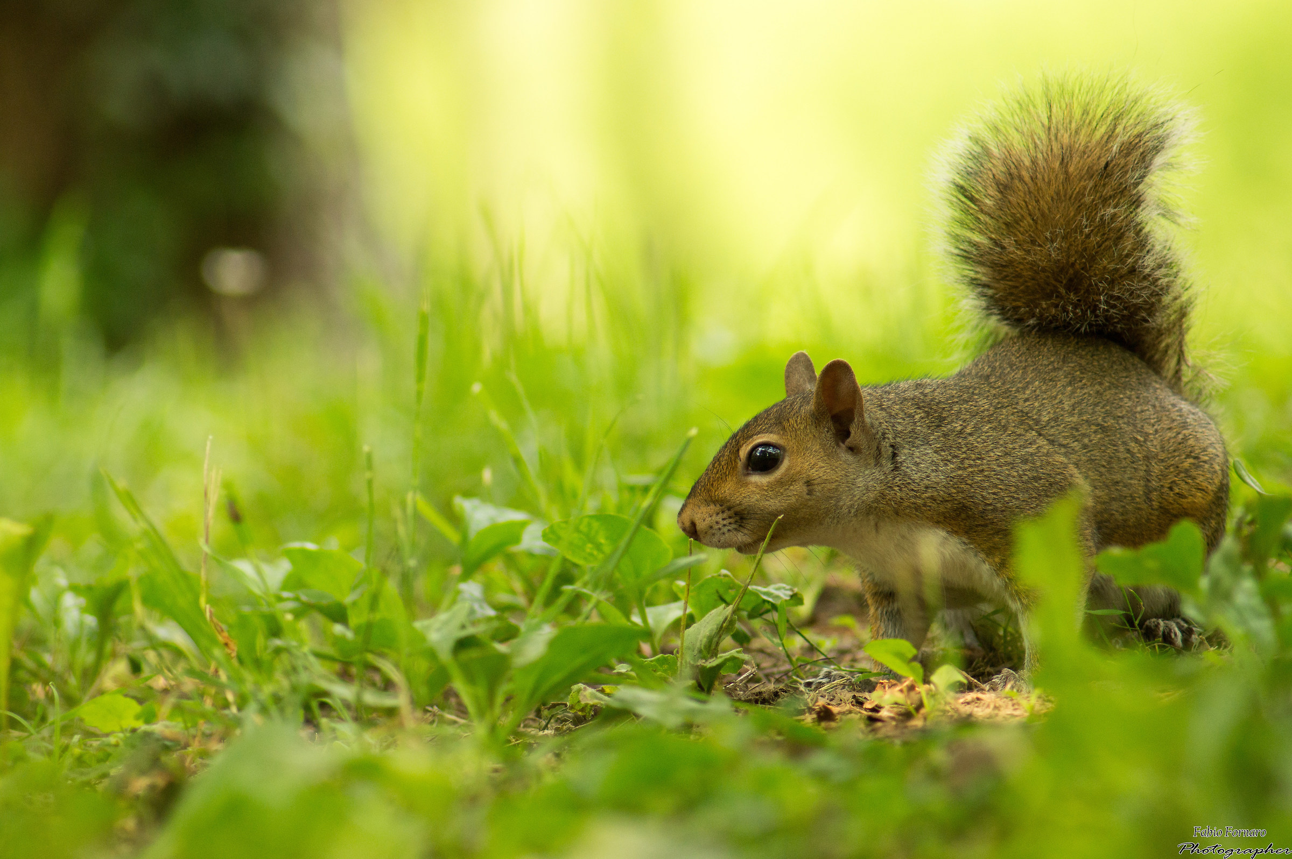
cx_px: 646
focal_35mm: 315
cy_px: 430
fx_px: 11298
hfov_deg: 6.5
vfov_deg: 4.4
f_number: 5.6
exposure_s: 1/320
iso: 800
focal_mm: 210
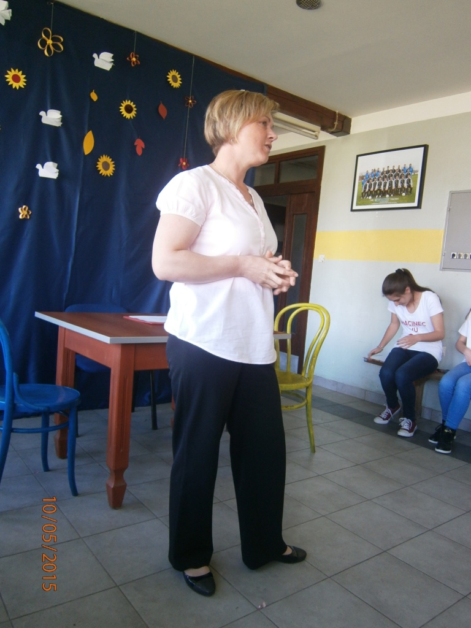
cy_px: 314
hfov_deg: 53.1
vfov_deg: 67.3
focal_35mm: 26
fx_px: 472
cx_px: 236
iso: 125
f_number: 2.8
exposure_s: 1/30
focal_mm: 4.7
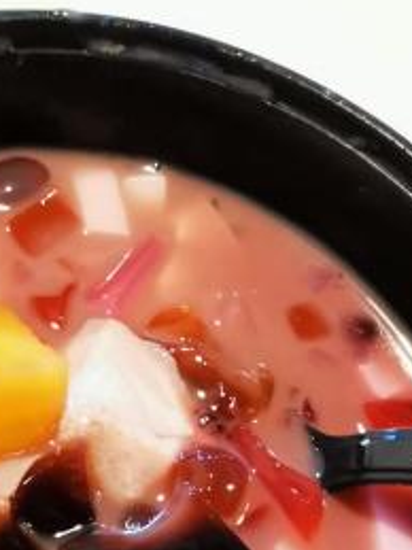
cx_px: 138
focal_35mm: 60
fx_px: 953
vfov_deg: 30.6
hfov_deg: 24.3
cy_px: 509
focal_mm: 2.26
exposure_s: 1/16.7
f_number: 2.2
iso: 800
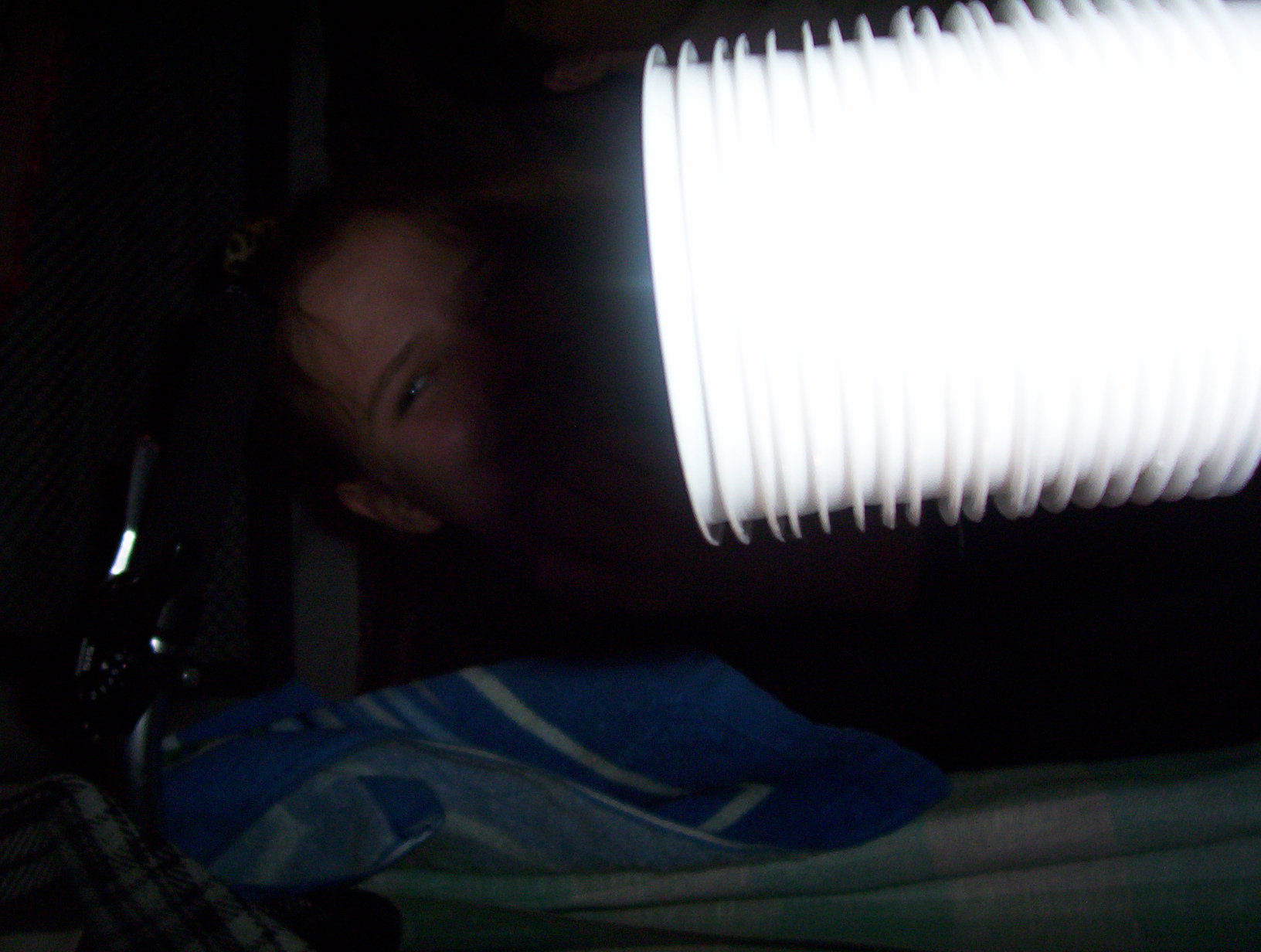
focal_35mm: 43
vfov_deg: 33.7
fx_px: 1570
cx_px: 630
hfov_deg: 43.8
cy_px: 476
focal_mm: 5.77
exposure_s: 1/60
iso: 140
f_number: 2.73
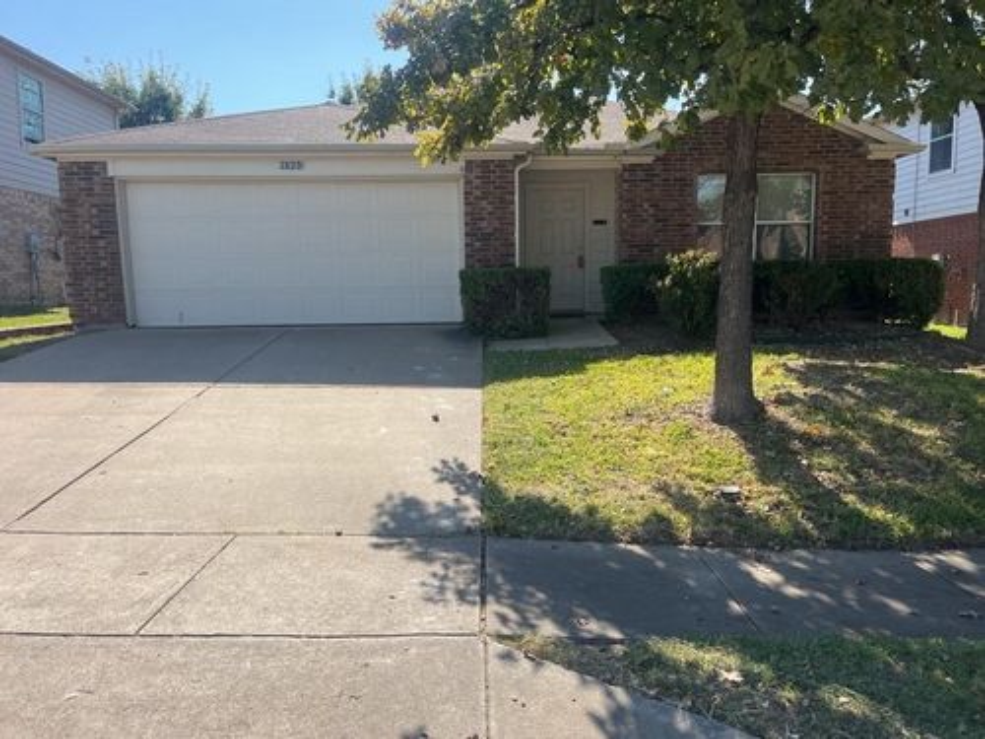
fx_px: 740
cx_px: 492
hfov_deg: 67.3
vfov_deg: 53.1
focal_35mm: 26
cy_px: 370
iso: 50
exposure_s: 1/2137
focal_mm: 5.1
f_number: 1.6
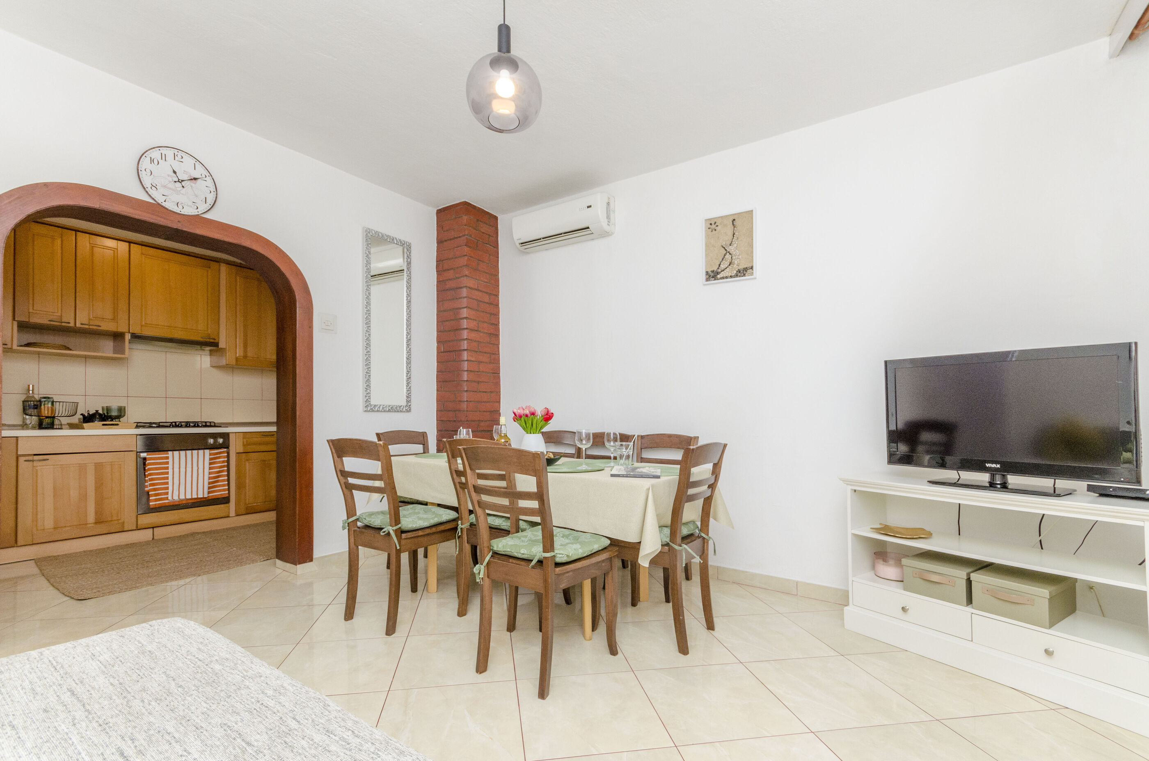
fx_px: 478
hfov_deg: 100.5
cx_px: 574
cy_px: 380
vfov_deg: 77.1
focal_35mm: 15
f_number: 8
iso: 640
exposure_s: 1/200
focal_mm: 10
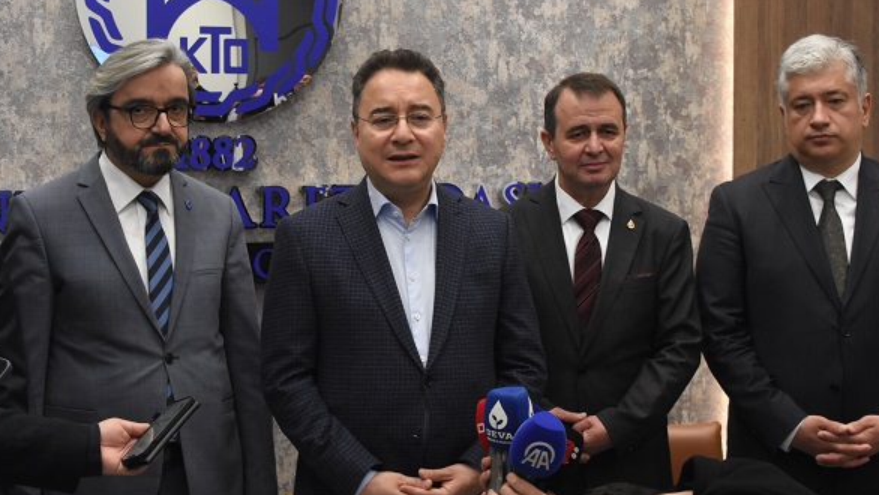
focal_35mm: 60
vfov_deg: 20.1
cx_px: 398
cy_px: 227
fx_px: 1399
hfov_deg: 34.9
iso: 2500
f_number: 7.1
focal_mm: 28
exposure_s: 1/100
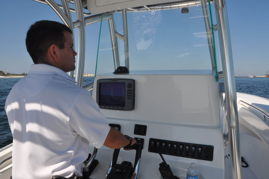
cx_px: 134
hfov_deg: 67.4
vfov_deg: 47.8
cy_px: 90
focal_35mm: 27
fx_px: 202
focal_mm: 18
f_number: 14
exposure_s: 1/200
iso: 200
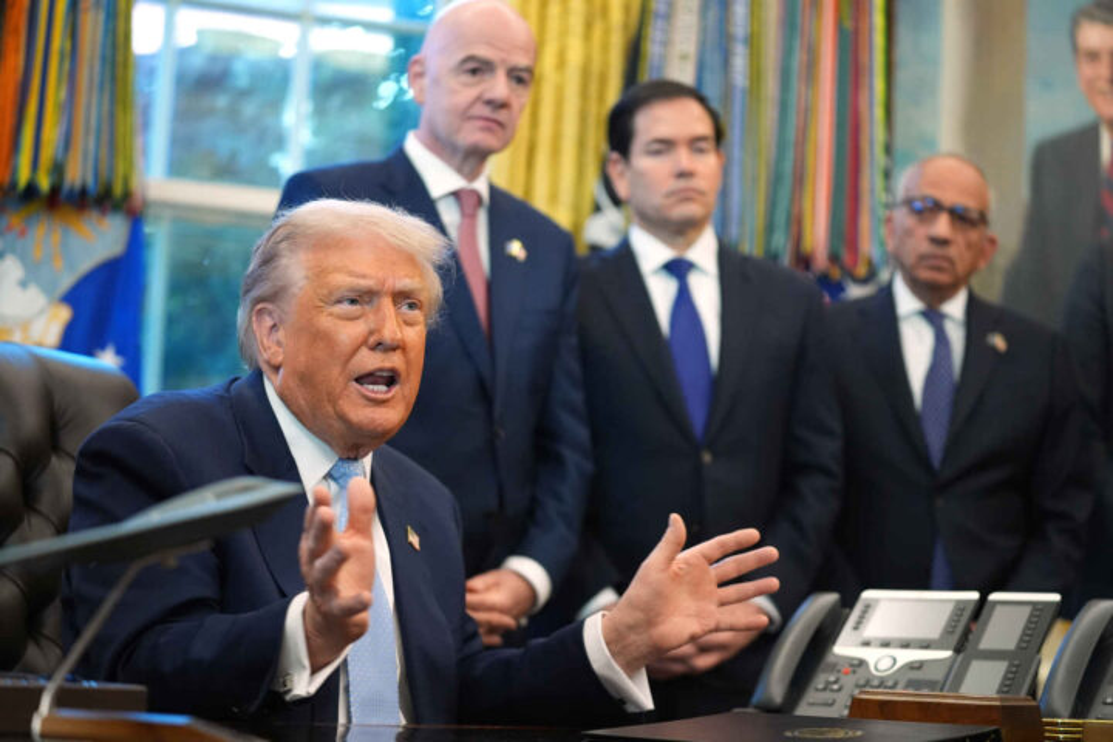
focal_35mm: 73
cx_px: 556
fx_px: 2257
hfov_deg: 27.7
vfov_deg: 18.7
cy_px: 371
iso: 3200
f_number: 2.8
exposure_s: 1/250
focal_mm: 73
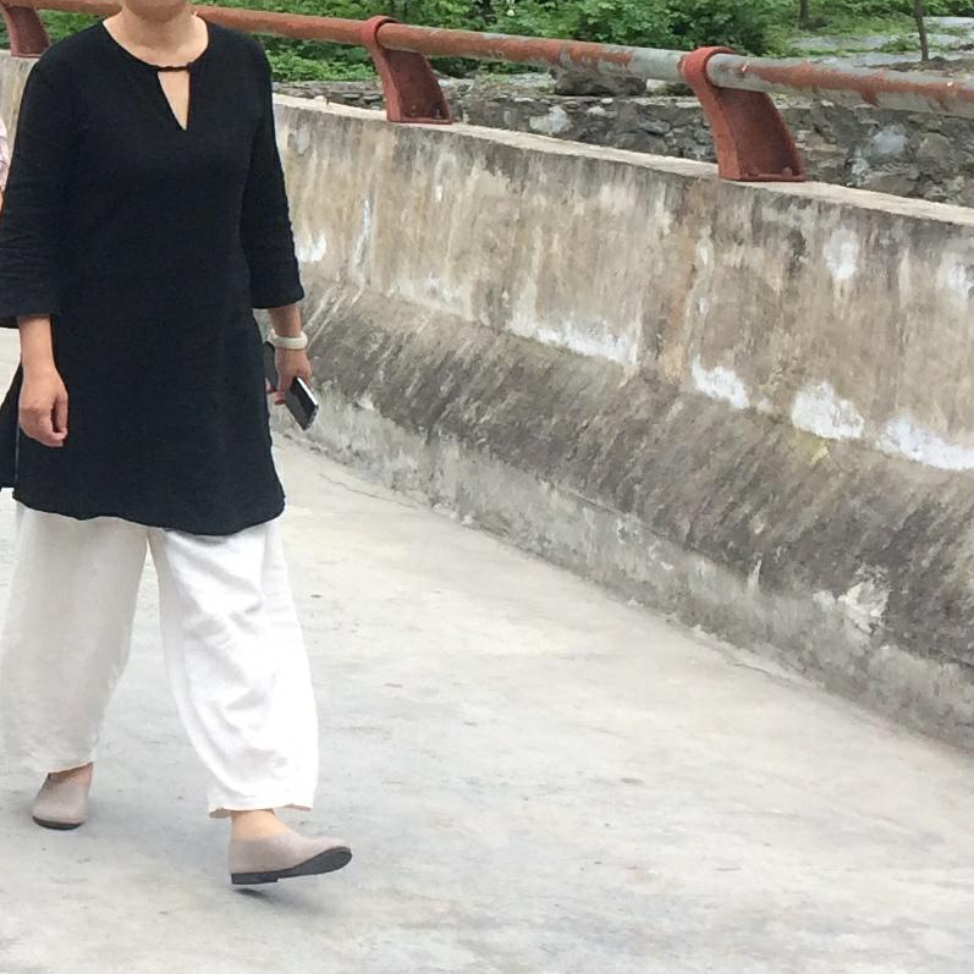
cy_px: 160
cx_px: -450
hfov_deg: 15.4
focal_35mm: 105
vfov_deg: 16.4
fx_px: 3343
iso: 32
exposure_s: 1/578
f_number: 2.2
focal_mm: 4.15
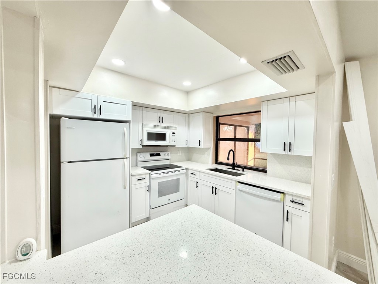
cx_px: 189
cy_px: 142
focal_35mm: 14
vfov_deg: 85.7
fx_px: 153
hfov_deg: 102.1
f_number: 2.2
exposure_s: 1/120
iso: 100
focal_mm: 2.22
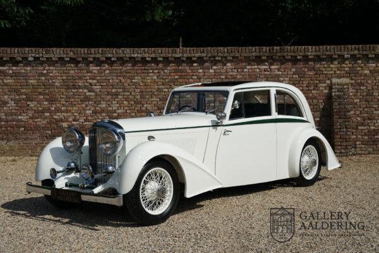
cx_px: 190
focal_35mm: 55
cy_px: 126
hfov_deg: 36.4
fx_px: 576
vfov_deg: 24.7
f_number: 6.3
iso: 100
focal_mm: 54.7
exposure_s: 1/400
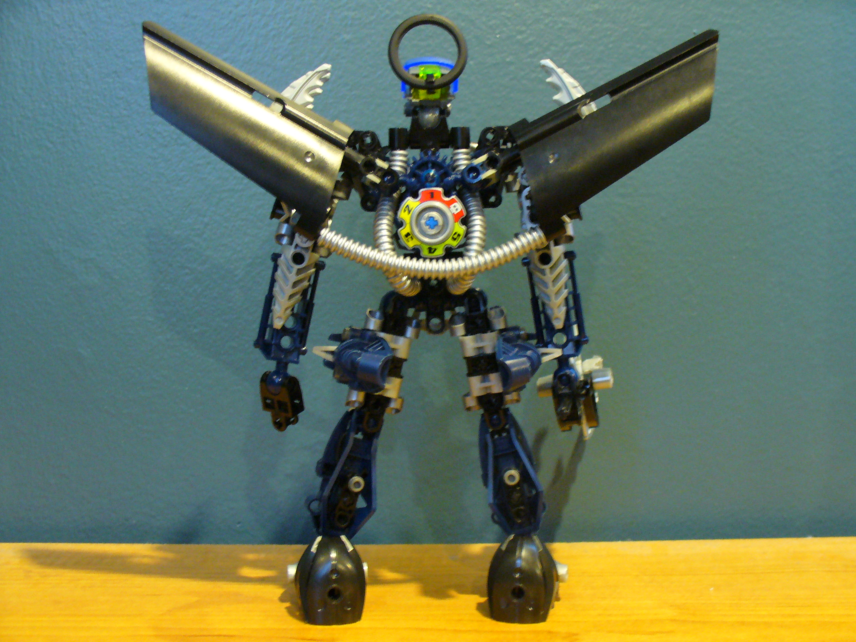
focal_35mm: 42
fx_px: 1039
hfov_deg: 44.8
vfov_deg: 34.3
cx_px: 428
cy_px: 321
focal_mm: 7
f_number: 2.9
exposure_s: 1/2.5
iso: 200
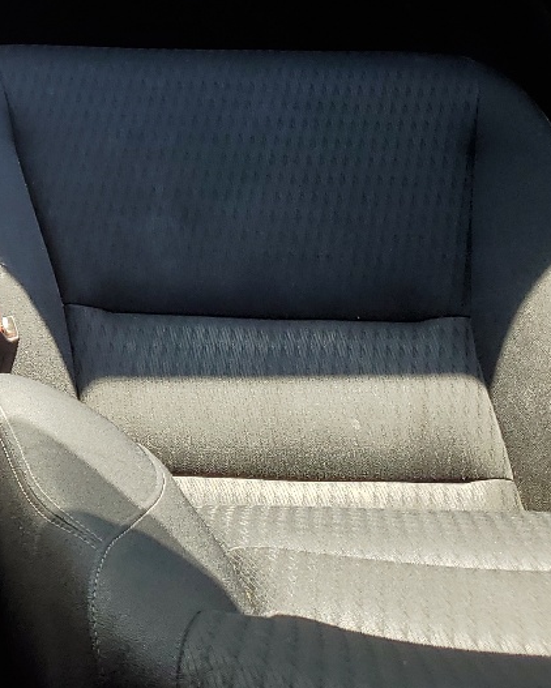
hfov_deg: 18.2
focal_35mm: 77
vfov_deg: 24.1
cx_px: -214
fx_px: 1569
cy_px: 69
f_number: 1.5
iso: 50
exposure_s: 1/333
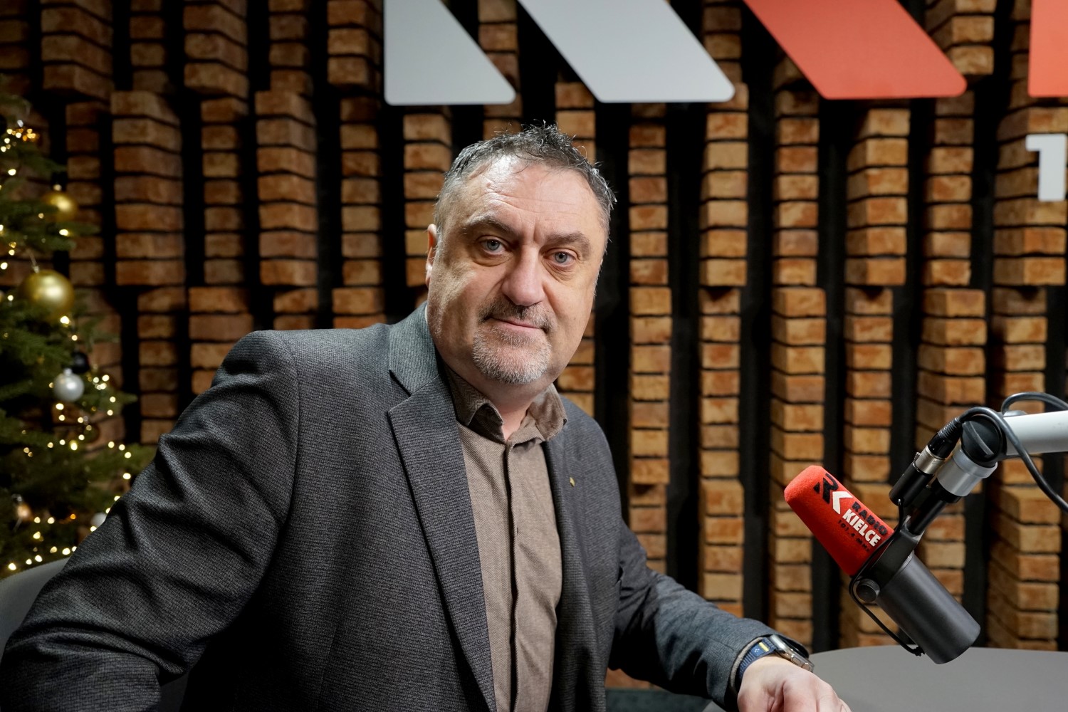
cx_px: 534
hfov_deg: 60.3
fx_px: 920
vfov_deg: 42.3
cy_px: 356
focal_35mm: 31
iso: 2000
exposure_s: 1/160
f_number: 4
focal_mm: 31
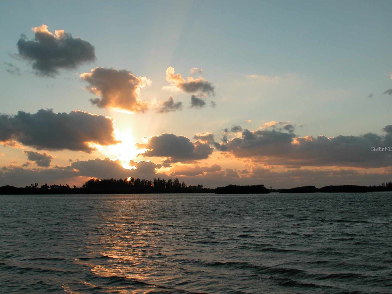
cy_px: 149
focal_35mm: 66
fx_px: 747
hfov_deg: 29.4
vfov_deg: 22.3
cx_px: 193
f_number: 5.6
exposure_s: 1/279
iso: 100
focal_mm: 16.2
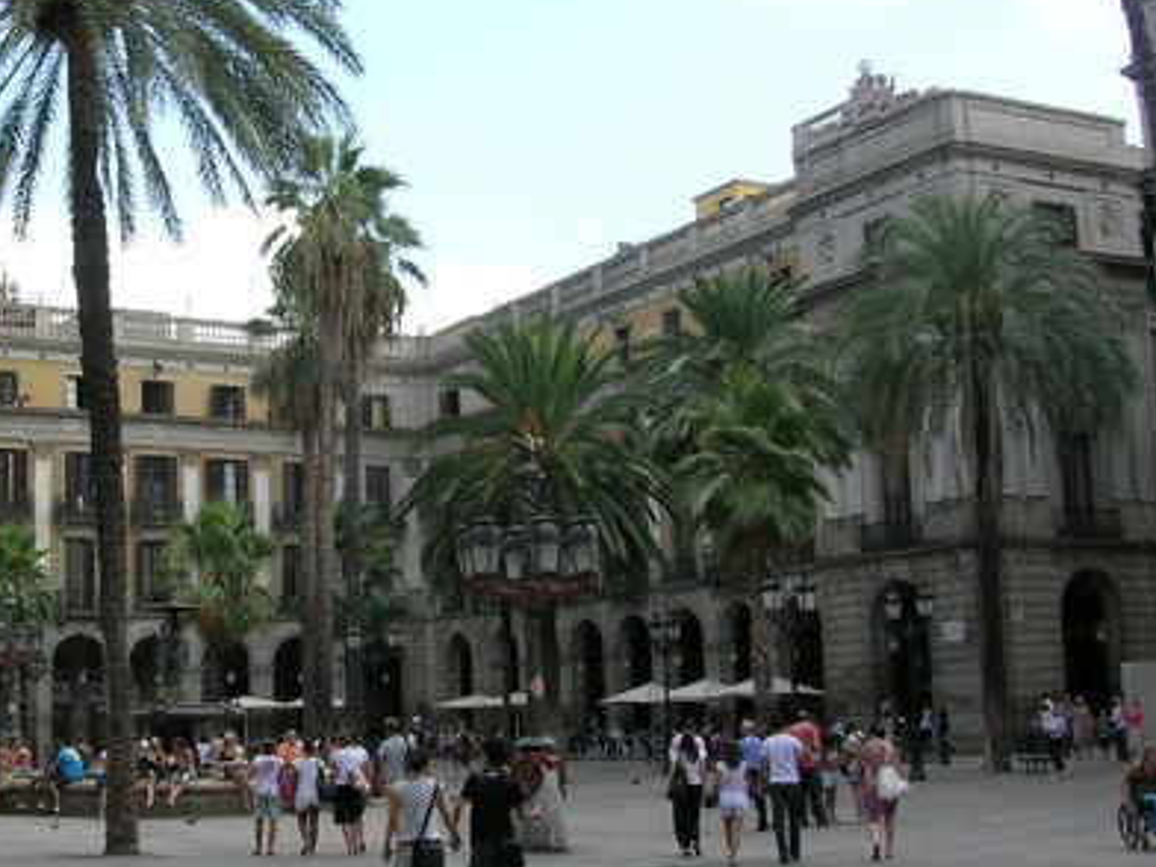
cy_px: 386
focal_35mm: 52
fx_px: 1737
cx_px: 283
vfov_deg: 28.0
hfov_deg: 35.9
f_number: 4.9
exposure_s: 1/150
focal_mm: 5.7
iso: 50
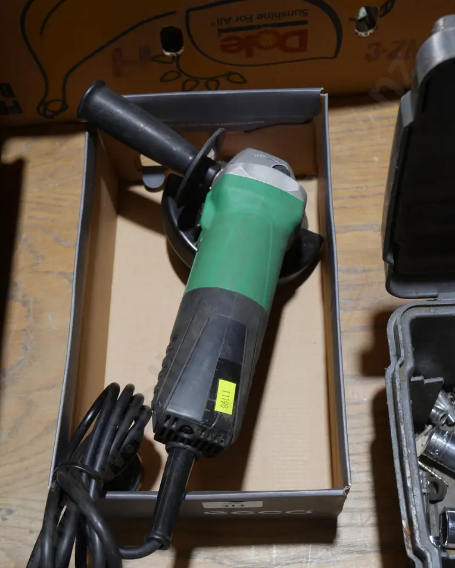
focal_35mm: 44
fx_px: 741
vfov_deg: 42.0
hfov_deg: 34.2
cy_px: 304
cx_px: 227
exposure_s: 1/60
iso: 400
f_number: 4.6
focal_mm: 21
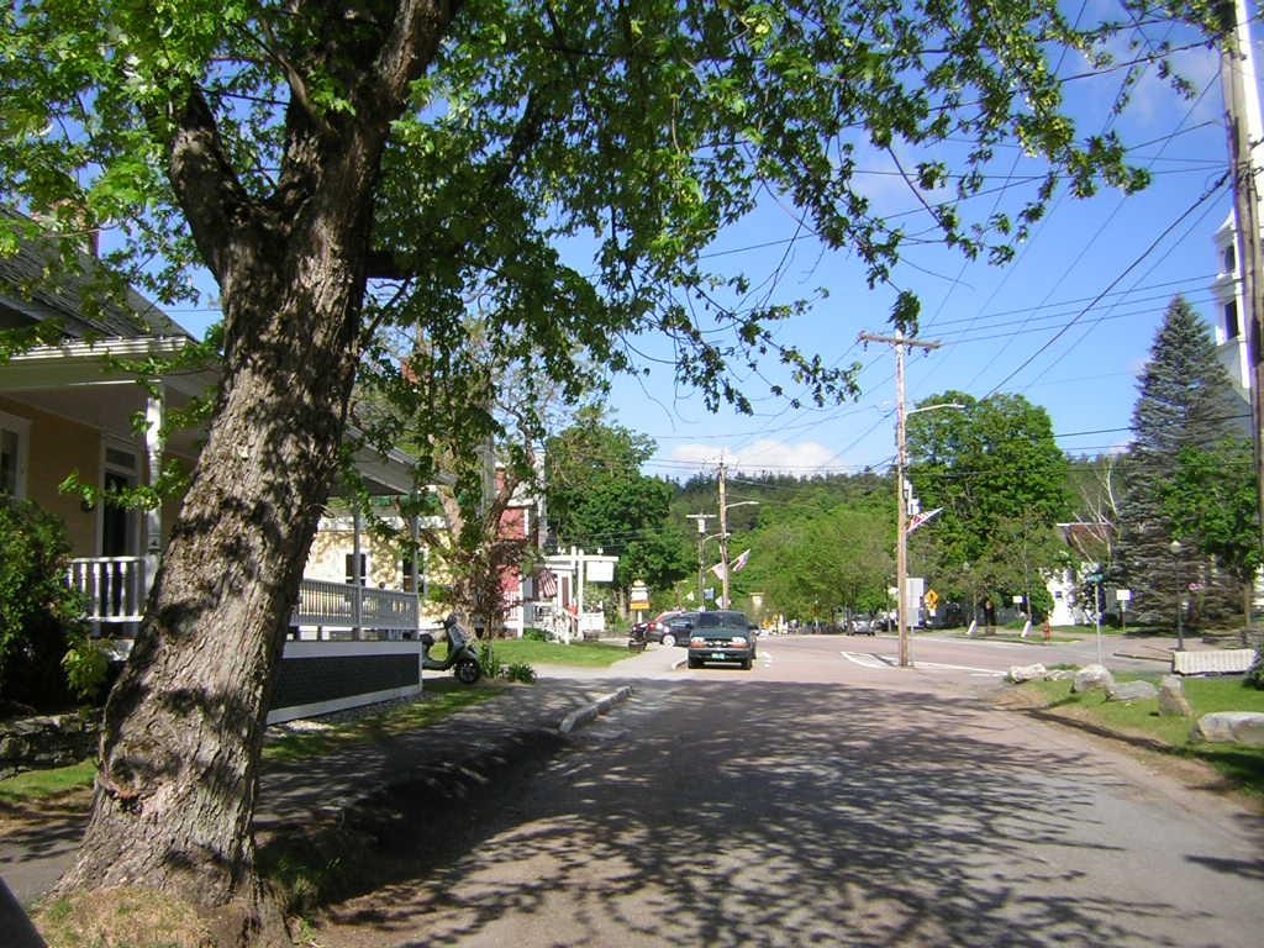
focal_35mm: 36
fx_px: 1315
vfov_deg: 39.7
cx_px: 632
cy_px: 474
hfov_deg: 51.4
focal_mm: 4.7
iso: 50
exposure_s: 1/270
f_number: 5.2
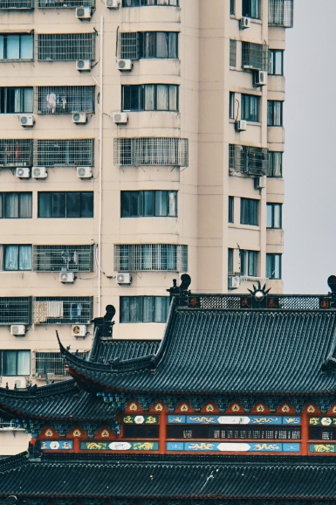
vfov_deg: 4.0
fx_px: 7242
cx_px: 223
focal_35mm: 517
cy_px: 239
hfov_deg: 2.7
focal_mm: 166
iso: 160
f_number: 6.3
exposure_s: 1/250
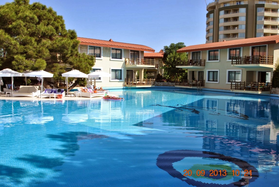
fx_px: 279
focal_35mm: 36
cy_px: 94
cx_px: 140
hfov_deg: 53.1
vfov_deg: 37.0
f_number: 7.1
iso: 100
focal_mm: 24
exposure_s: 1/250
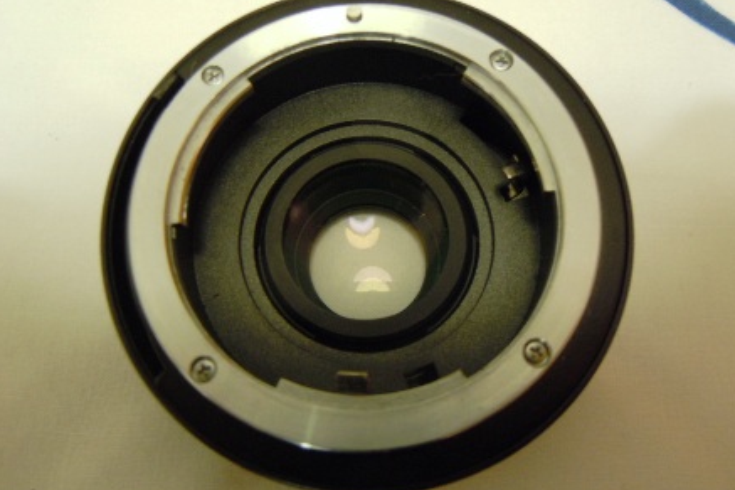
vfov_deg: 41.1
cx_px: 367
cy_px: 226
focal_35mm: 32
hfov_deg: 58.7
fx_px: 653
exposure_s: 1/3
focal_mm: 5.4
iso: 400
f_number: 3.5
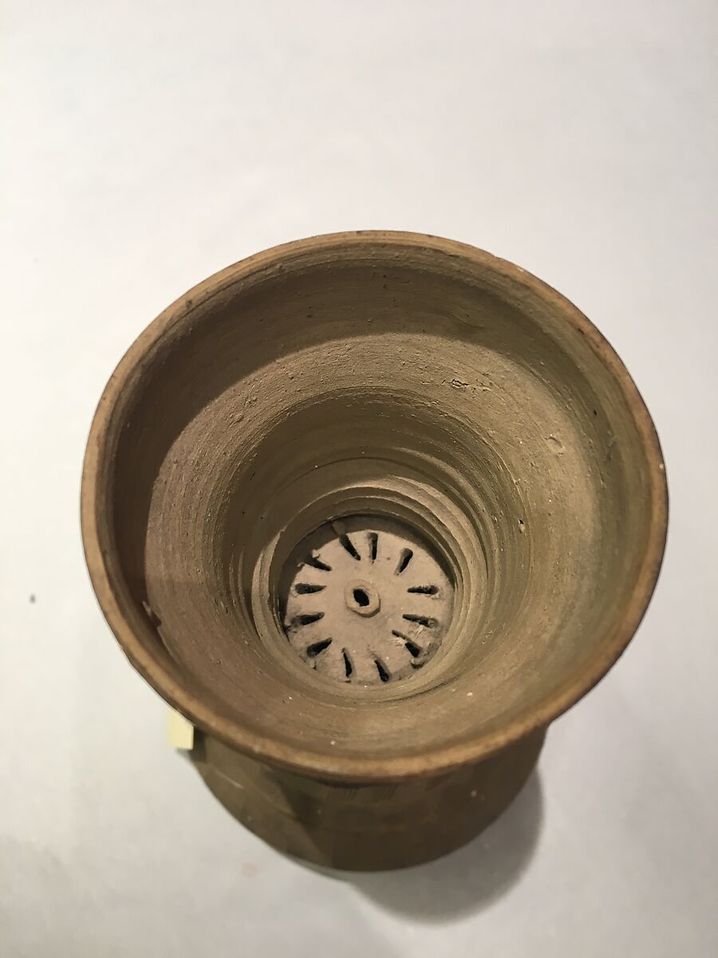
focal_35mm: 29
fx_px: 802
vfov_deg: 61.7
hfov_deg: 48.2
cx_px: 359
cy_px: 479
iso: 50
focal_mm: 4.15
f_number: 2.2
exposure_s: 1/30
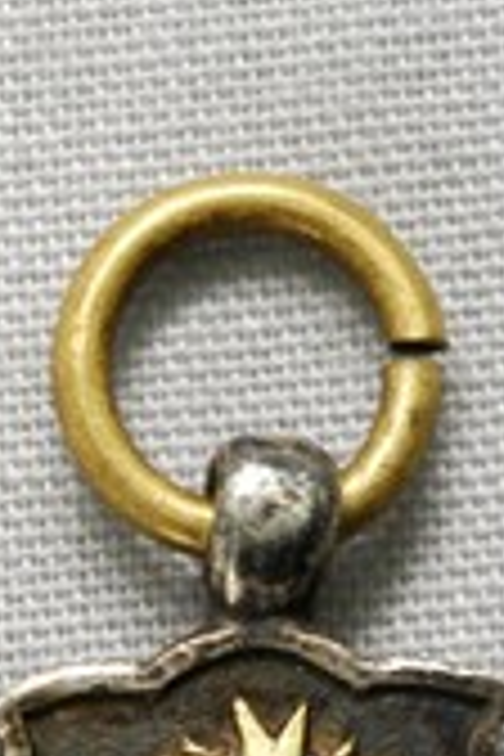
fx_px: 7181
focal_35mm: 342
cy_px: 1152
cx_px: 245
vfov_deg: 6.0
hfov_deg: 4.0
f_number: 8
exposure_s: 1/15
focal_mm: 60
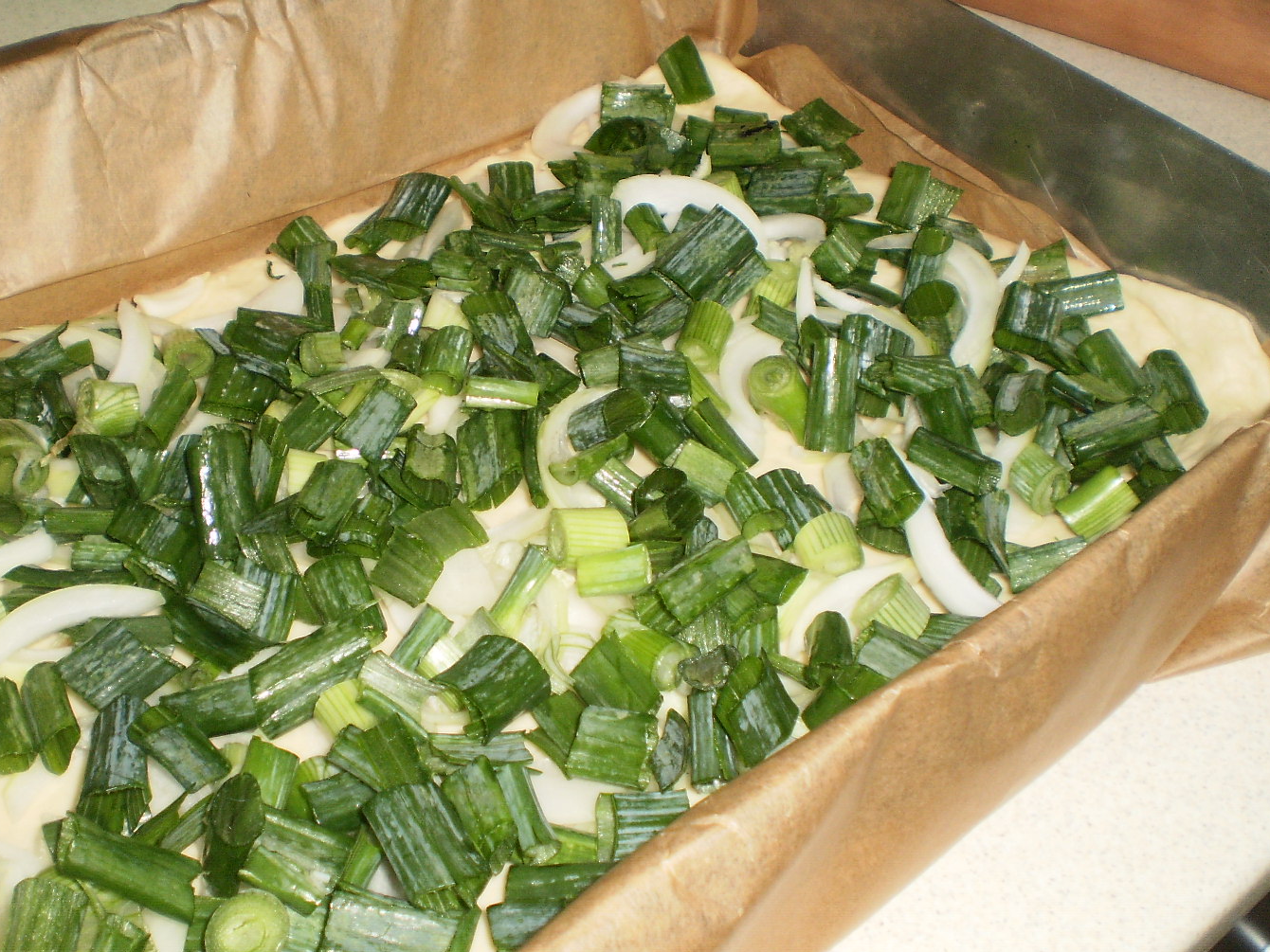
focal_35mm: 43
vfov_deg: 33.5
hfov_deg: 43.8
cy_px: 409
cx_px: 554
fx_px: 1578
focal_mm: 6.3
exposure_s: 1/30
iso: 125
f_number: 3.1
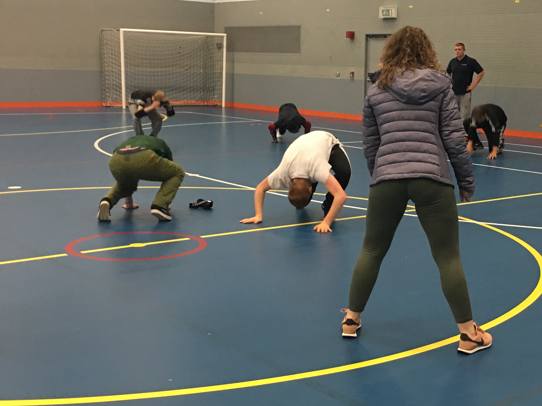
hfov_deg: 35.0
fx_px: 846
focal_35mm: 54
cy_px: 188
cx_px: 384
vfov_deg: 27.0
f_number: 2.2
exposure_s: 1/17
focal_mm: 4.15
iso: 100
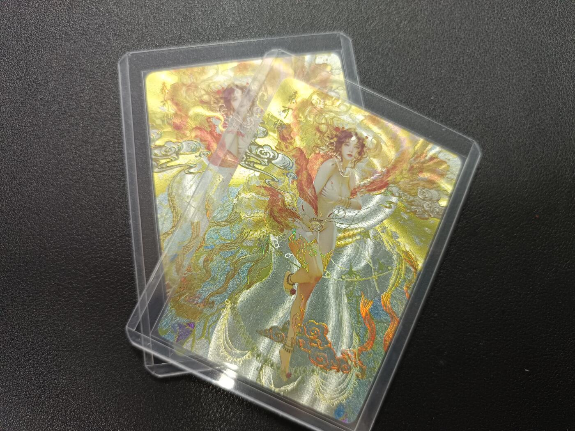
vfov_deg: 56.8
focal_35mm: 24
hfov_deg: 71.6
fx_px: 399
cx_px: 288
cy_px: 216
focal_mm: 5.31
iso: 942
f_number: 1.7
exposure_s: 1/33.3
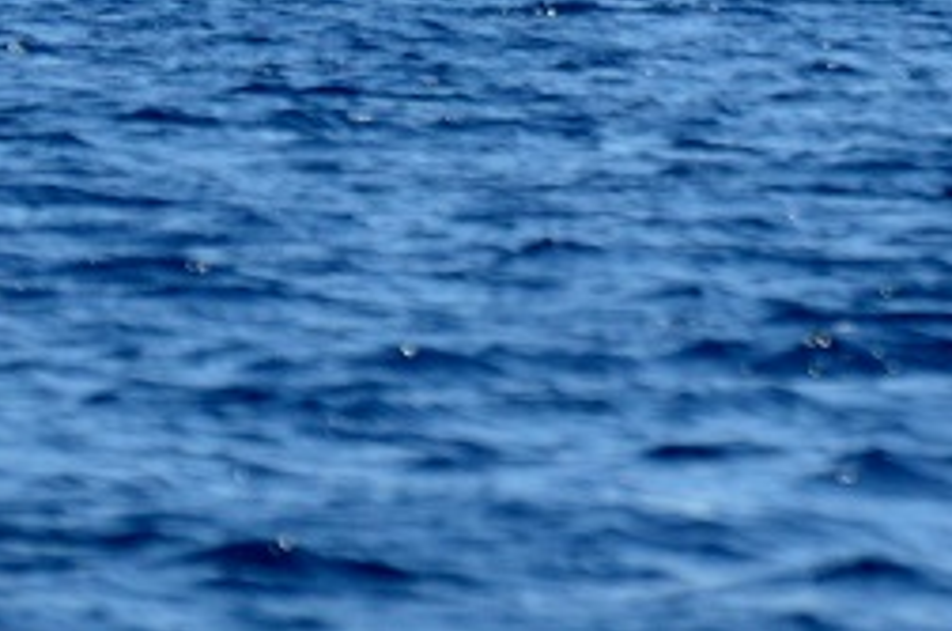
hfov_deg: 1.4
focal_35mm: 1426
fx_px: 37638
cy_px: -606
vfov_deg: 1.0
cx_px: 814
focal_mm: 240
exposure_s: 1/2000
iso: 400
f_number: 6.3
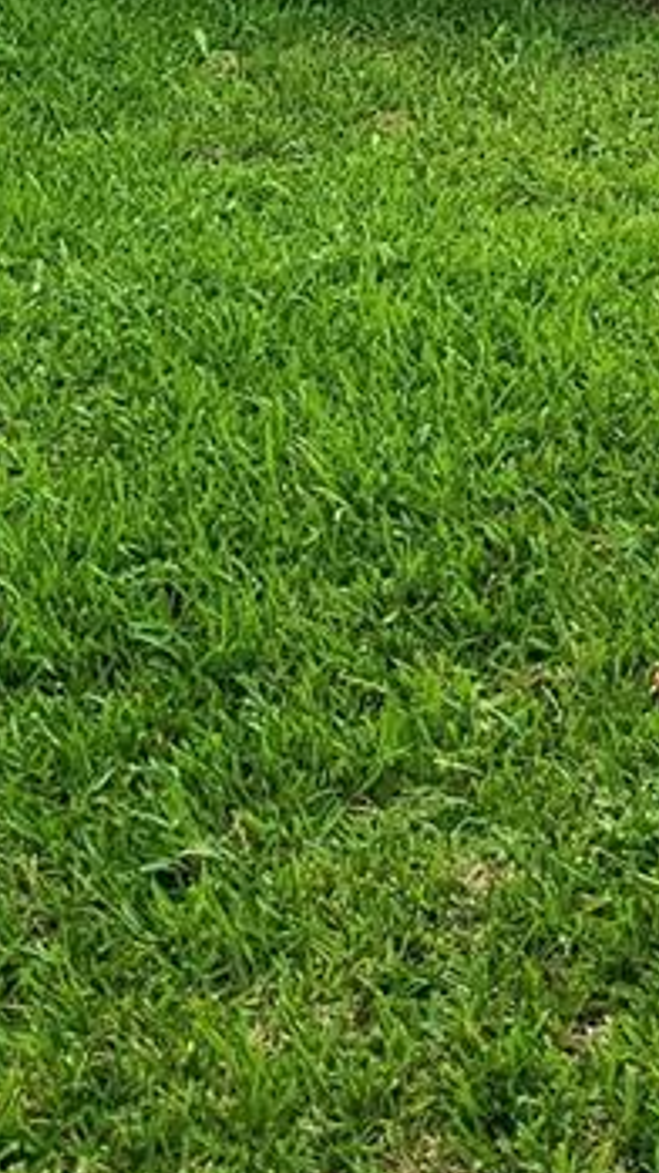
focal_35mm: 90
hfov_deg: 13.2
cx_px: 659
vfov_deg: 20.6
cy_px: -524
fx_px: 2799
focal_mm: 5
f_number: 1.8
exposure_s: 1/201
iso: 40
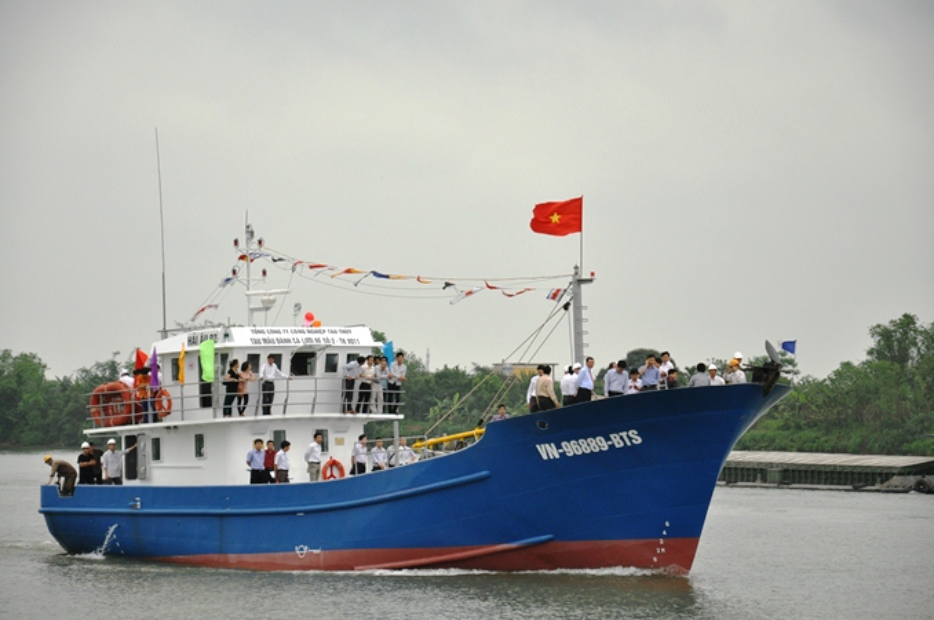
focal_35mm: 147
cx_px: 467
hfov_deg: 14.0
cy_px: 310
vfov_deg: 9.3
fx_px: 3808
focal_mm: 98
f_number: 6.3
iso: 800
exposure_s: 1/640
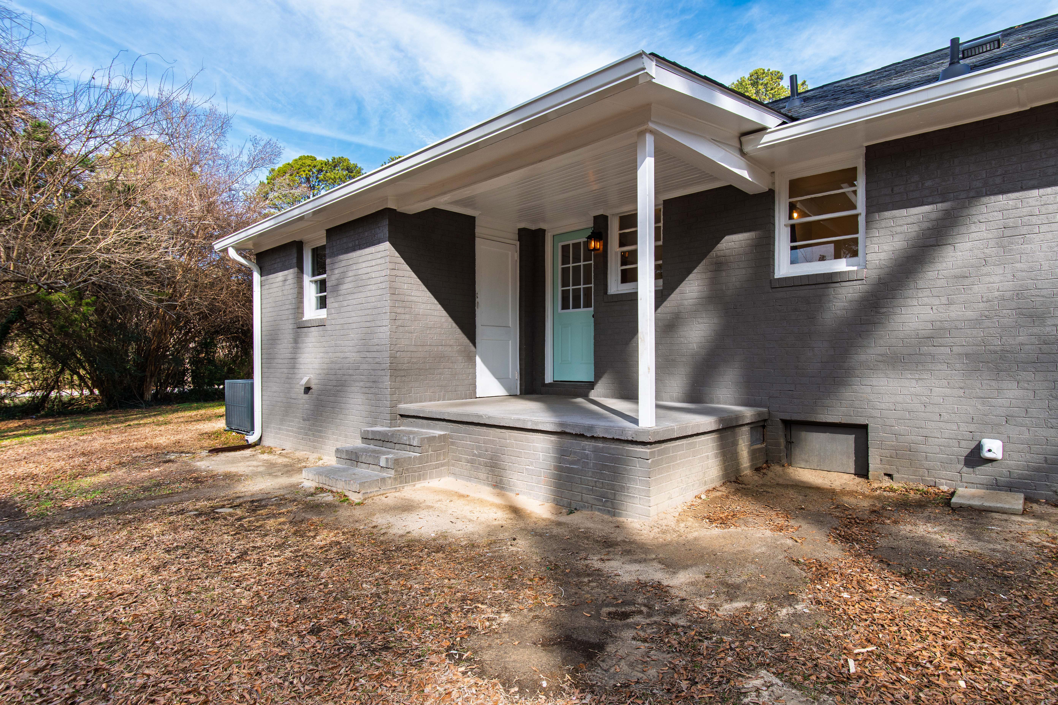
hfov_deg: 85.4
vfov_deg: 63.2
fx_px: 573
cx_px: 529
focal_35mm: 20
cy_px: 352
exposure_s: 1/100
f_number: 8
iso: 100
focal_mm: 13
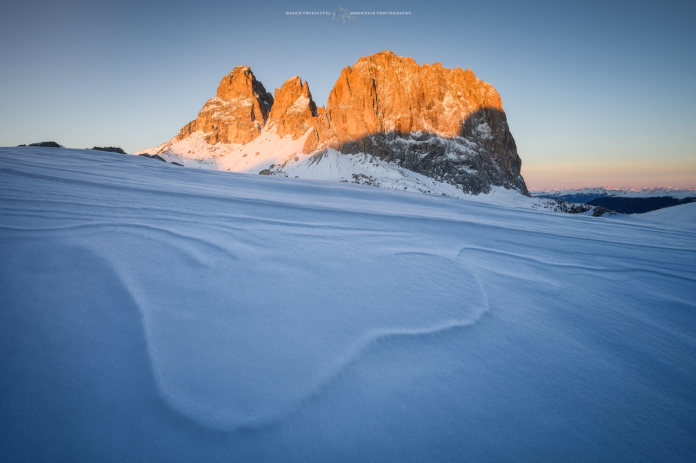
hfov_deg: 84.0
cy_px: 232
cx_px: 348
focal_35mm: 20
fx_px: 386
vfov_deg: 61.9
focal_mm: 20
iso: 100
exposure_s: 1/15
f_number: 13
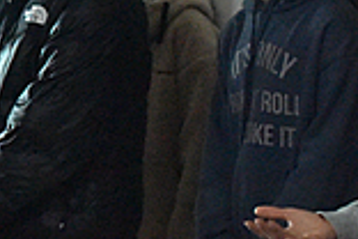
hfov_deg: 13.0
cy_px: 13
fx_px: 1432
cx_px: -278
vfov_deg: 9.5
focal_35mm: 144
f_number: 5.6
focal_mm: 28
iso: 10000
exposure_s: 1/125
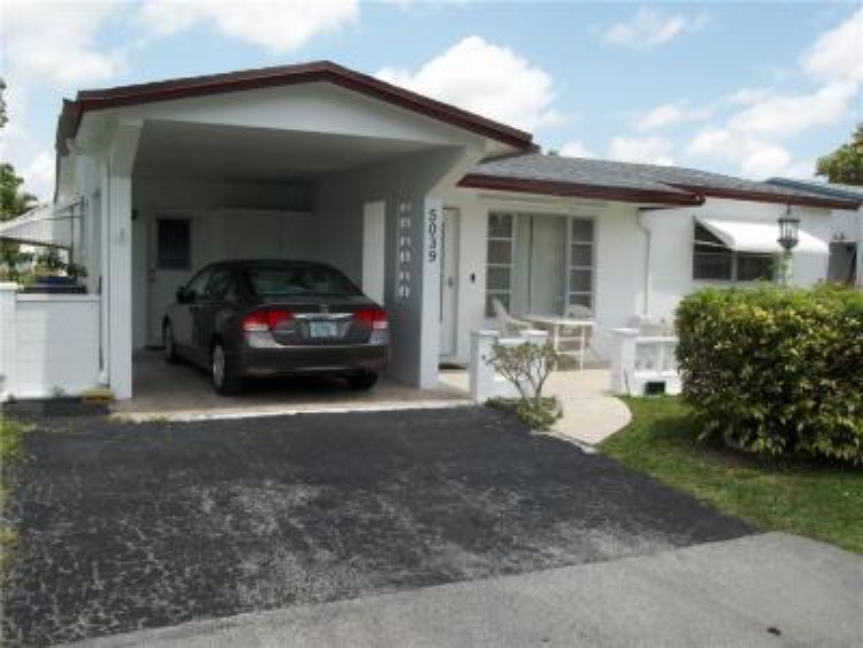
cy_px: 324
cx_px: 432
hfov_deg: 54.0
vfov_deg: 41.8
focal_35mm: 34
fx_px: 848
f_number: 5.5
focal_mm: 5.7
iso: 64
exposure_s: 1/296
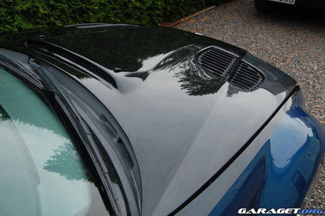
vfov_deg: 43.6
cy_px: 108
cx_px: 162
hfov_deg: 62.0
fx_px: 271
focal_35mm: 30
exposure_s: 1/125
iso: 360
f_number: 5.6
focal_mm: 20
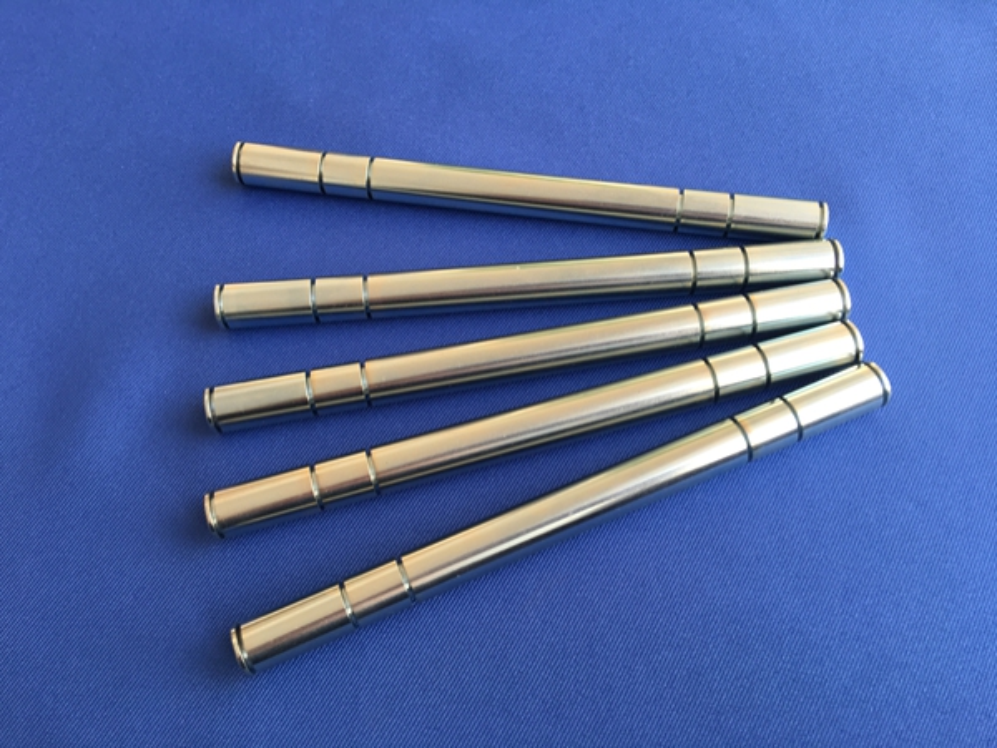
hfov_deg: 61.7
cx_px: 498
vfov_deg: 48.2
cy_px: 374
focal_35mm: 29
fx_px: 835
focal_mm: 4.15
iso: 40
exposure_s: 1/100
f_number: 2.2
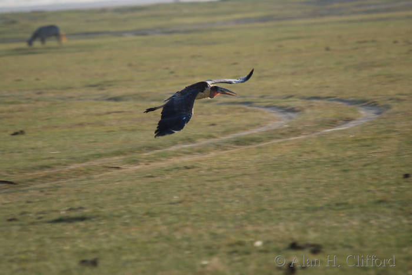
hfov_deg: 3.4
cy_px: 138
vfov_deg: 2.3
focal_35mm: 600
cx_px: 206
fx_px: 6872
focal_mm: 400
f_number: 5.6
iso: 180
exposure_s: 1/320
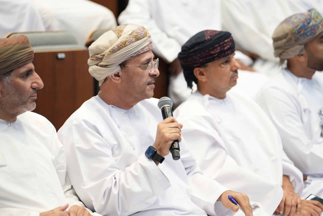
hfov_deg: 16.5
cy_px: 108
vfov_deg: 11.1
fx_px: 1113
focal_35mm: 124
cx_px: 162
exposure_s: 1/40
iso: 250
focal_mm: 124
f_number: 2.8
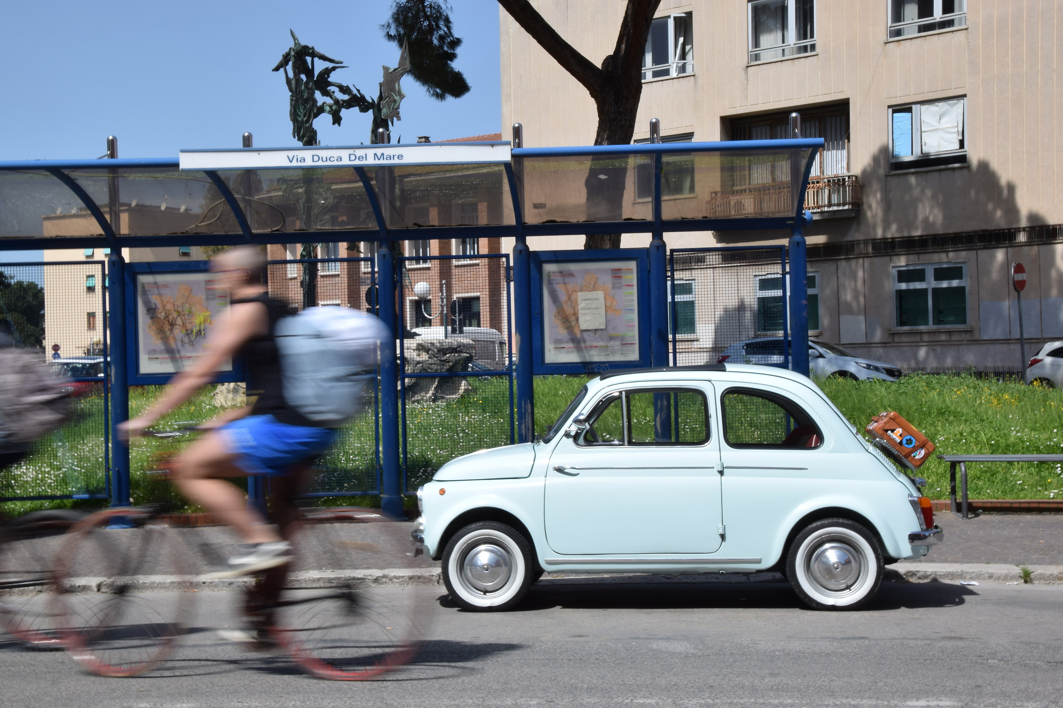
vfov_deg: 25.8
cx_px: 532
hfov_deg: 37.9
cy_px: 354
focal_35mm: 52
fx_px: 1550
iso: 100
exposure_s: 1/30
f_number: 29
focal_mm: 35
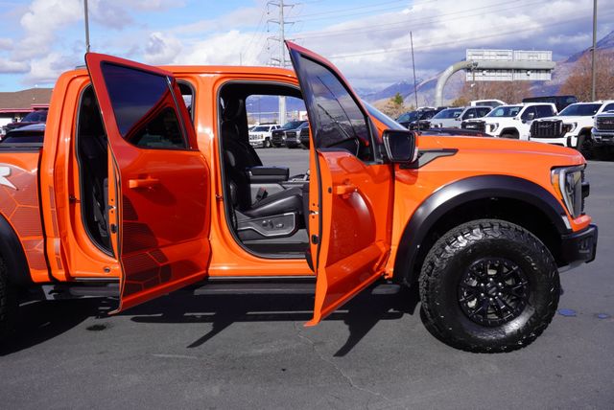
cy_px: 205
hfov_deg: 53.1
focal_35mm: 36
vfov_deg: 36.9
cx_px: 307
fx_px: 615
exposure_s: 1/125
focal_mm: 24
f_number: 10
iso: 100
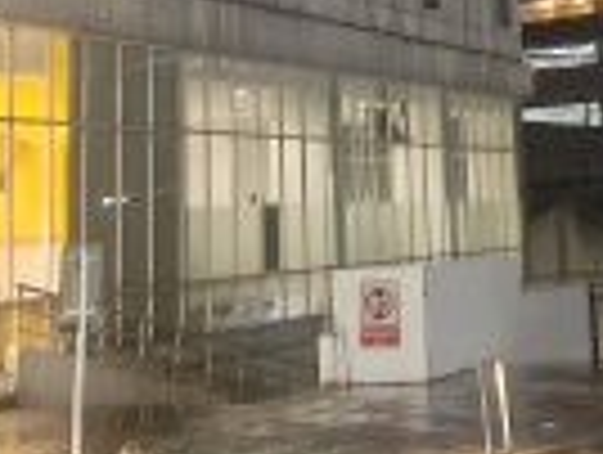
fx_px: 1989
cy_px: -360
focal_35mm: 114
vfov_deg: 12.0
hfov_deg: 17.2
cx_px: 421
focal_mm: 4.76
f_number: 1.69
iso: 1275
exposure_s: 1/14.3
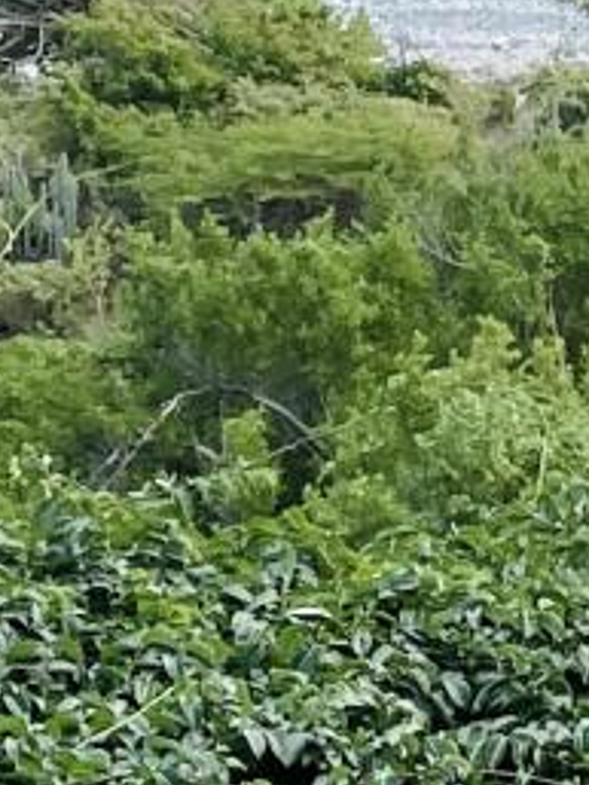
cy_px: -141
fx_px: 4579
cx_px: 1682
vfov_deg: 9.7
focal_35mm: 202
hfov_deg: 6.7
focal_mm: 4.2
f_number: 1.6
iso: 32
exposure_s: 1/1208
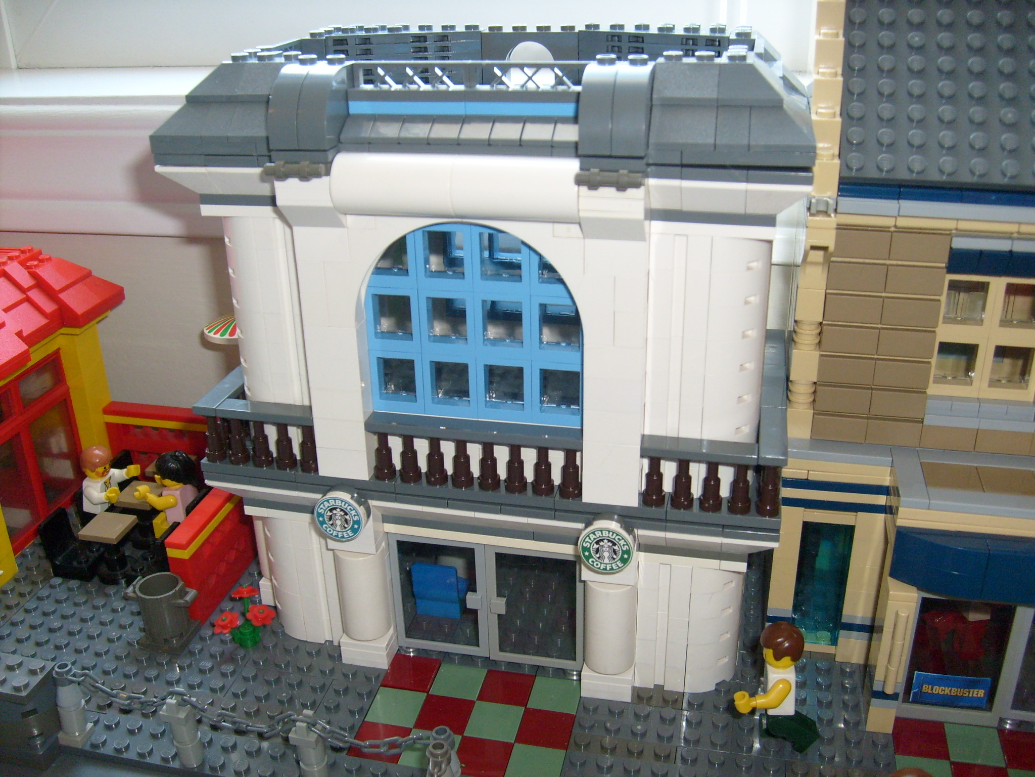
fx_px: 1046
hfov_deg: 52.6
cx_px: 518
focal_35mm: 35
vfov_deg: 40.7
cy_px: 388
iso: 100
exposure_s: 1/45
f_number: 2.8
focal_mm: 5.8
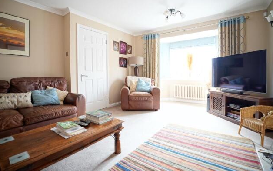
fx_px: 127
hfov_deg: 94.3
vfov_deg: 67.9
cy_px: 78
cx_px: 131
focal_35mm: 17
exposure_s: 1/30
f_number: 2.8
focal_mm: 16
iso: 1250
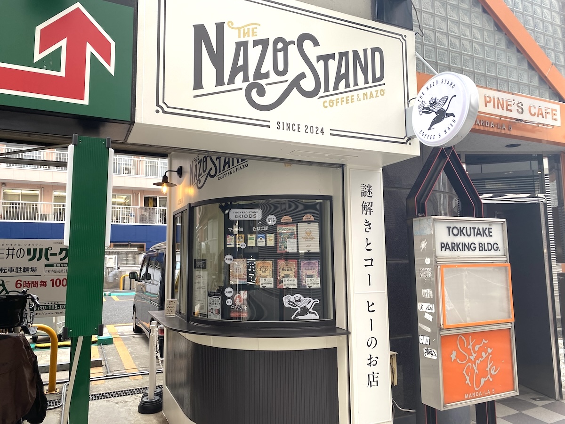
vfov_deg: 53.1
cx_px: 282
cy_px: 212
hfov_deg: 67.3
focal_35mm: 26
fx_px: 424
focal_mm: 4.25
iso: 50
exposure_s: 1/122
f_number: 1.8
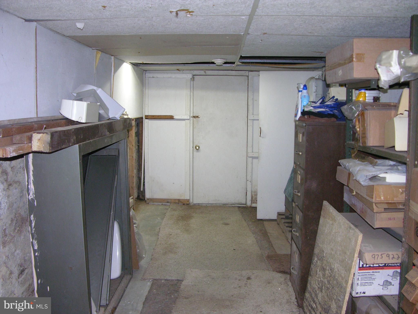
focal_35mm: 35
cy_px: 157
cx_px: 209
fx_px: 423
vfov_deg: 40.7
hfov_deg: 52.6
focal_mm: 8.9
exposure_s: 1/60.1
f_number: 2.8
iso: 200
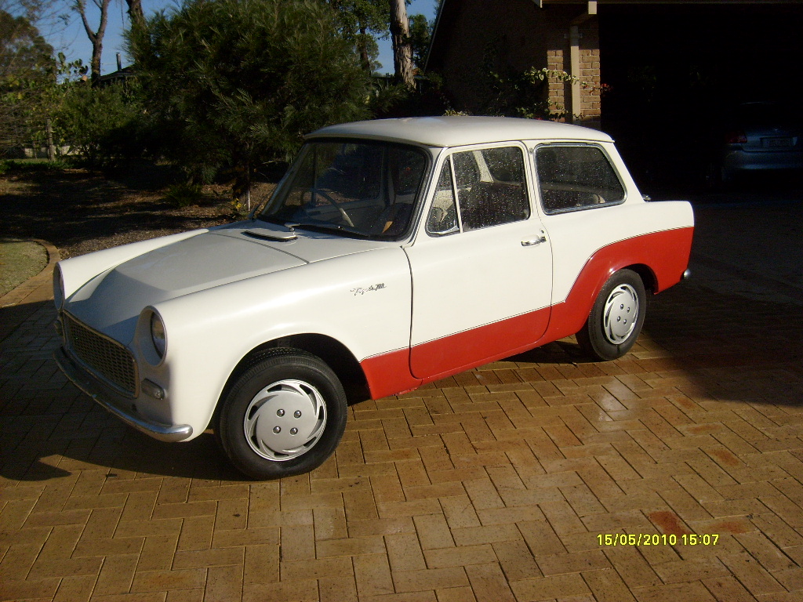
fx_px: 812
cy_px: 301
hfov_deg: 52.6
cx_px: 402
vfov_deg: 40.7
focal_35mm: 35
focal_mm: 5.8
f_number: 7.1
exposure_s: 1/500
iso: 80
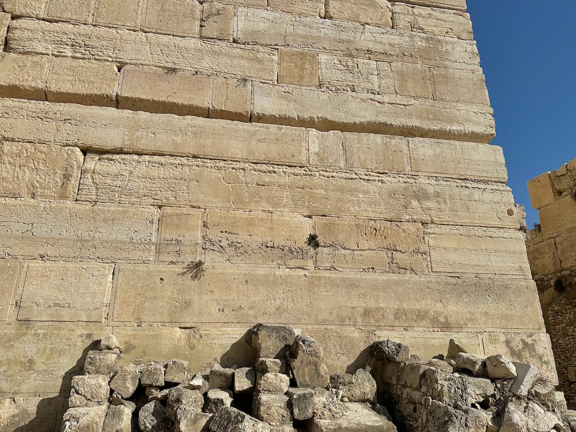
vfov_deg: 54.9
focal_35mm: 25
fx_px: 416
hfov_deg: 69.4
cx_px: 282
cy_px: 213
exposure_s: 1/12048
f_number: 1.78
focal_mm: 6.86
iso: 80
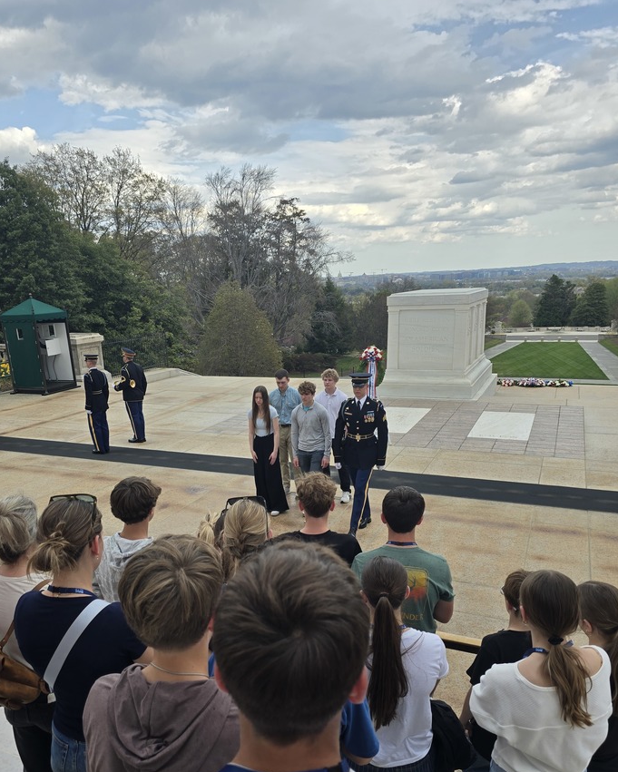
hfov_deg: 53.1
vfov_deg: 63.5
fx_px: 617
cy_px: 464
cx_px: 272
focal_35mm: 27
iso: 12
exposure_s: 1/243
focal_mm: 6.3
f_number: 1.7
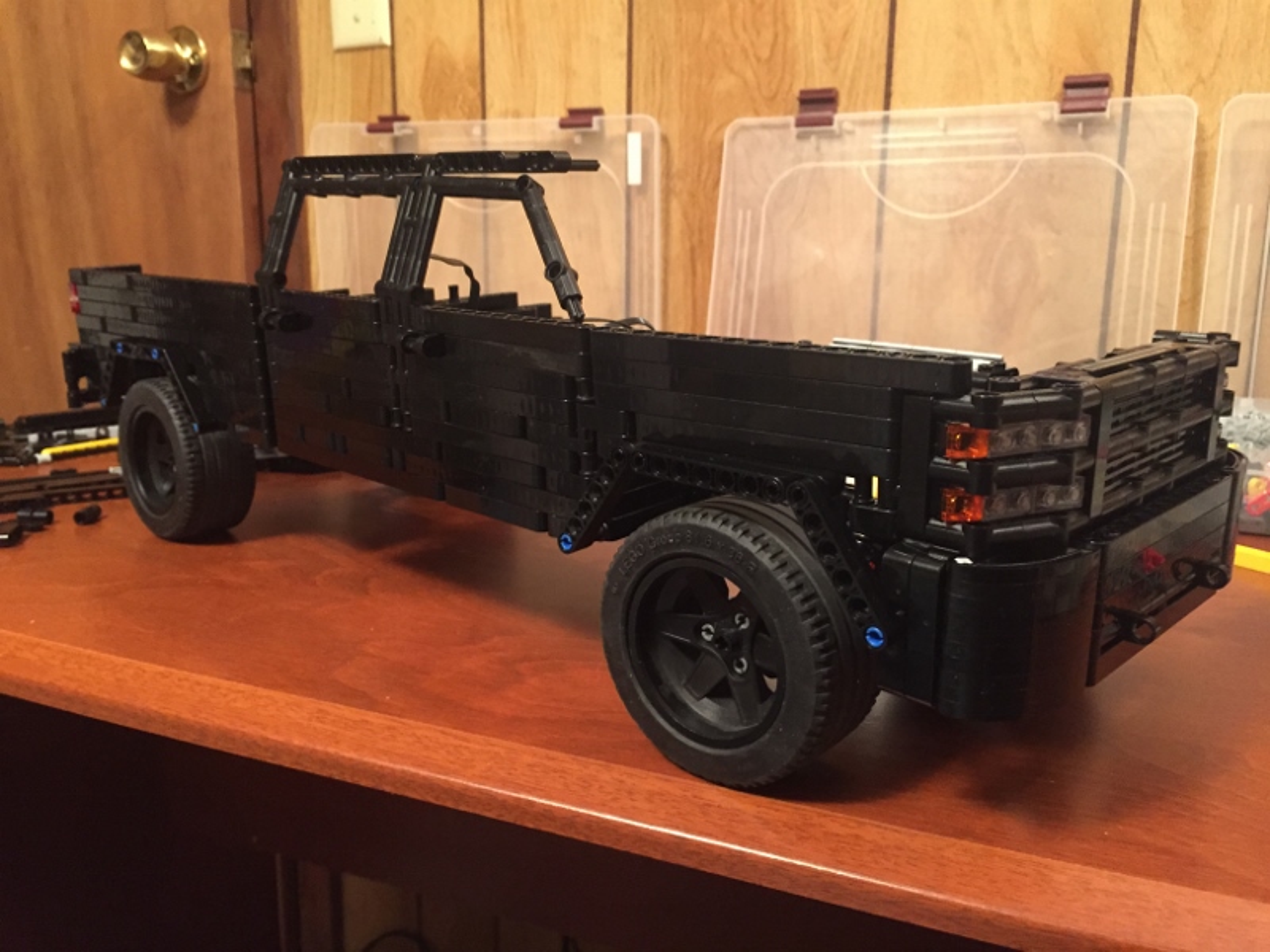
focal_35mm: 29
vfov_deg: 48.2
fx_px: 1064
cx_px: 635
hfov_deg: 61.7
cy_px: 476
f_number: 2.2
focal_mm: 4.15
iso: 320
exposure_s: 1/15
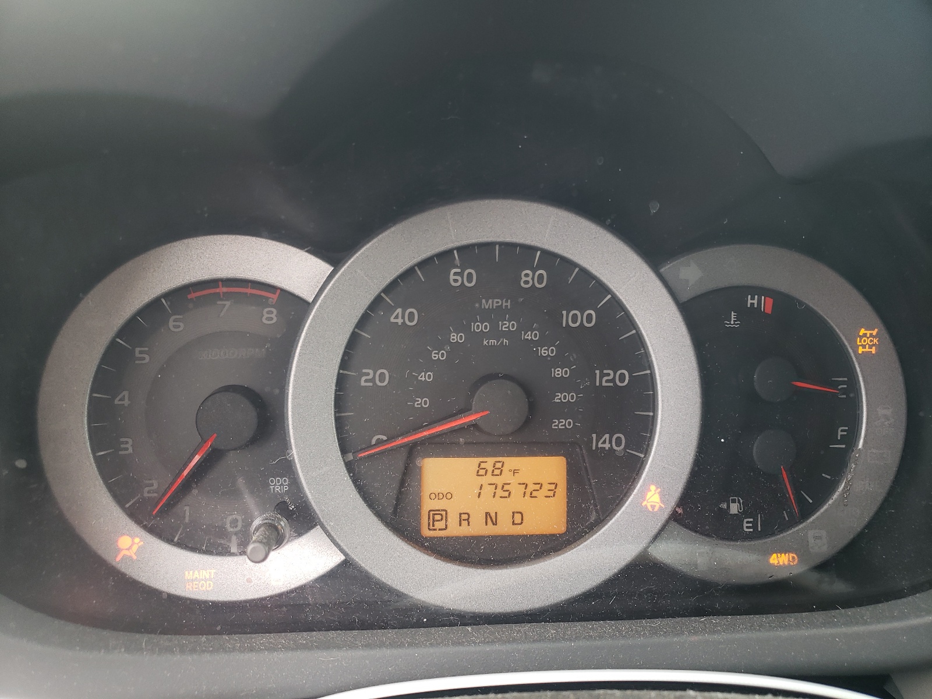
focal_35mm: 26
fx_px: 700
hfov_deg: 67.3
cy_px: 350
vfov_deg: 53.1
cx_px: 466
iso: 61
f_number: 1.5
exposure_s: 1/60.2
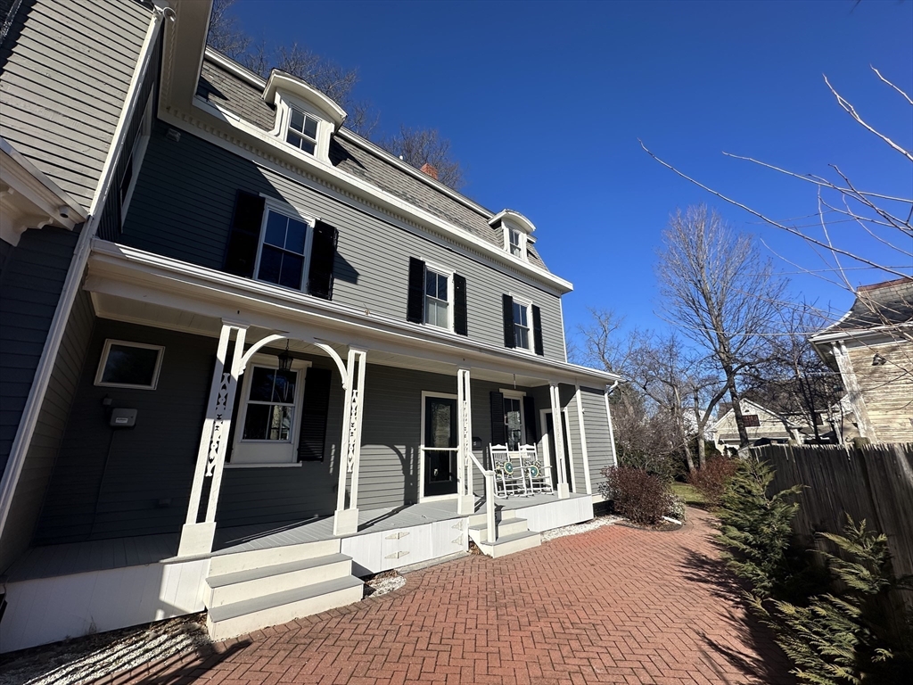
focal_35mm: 14
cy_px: 342
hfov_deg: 102.1
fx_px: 369
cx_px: 456
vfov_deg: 85.7
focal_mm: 2.22
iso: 50
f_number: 2.2
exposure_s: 1/2398
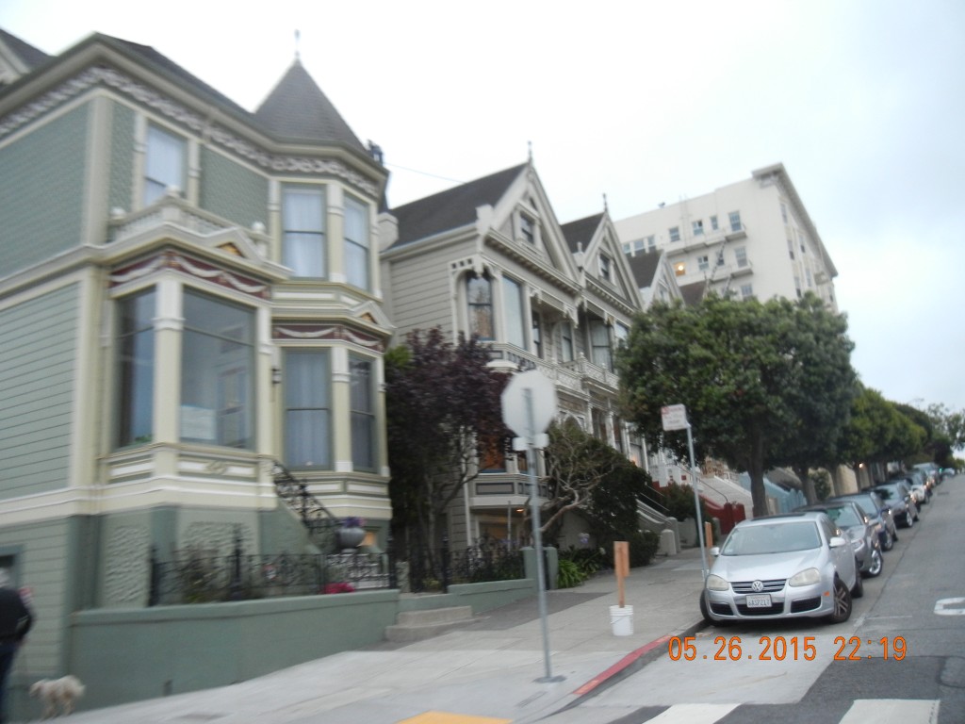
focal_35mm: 30
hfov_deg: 60.0
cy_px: 362
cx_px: 482
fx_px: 836
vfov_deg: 46.8
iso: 400
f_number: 3.5
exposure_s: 1/28.6
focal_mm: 5.4
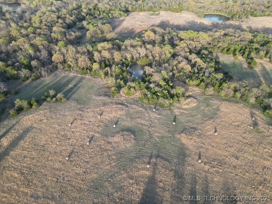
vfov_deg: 56.8
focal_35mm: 24
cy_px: 102
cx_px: 136
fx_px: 189
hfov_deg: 71.6
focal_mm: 6.72
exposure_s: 1/350
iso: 100
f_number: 1.7
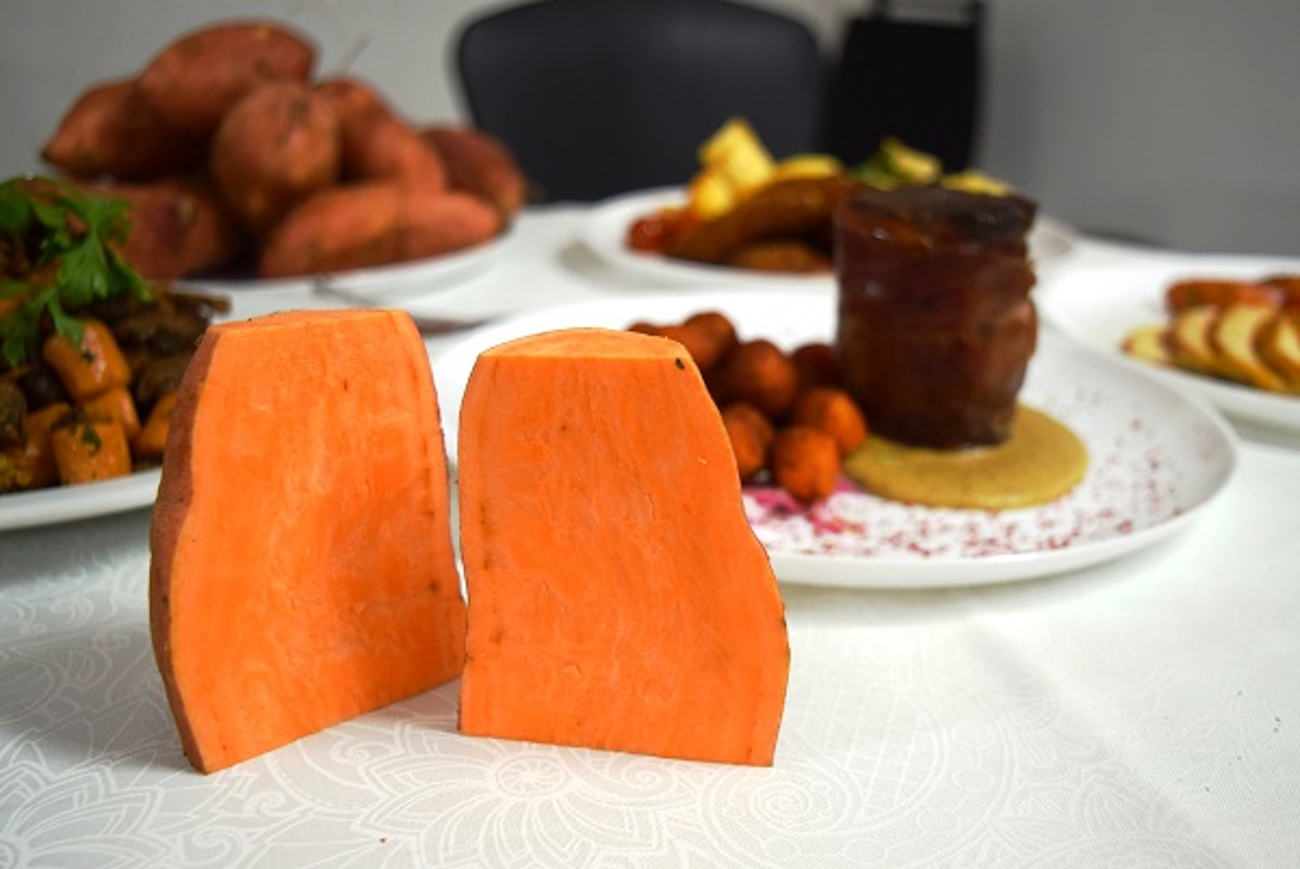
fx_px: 1409
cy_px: 434
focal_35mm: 39
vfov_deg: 34.3
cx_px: 650
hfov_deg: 49.5
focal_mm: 26
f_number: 4
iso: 560
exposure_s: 1/60
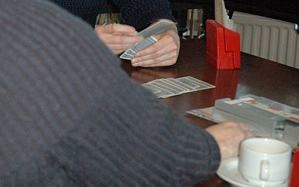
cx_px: 149
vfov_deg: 9.3
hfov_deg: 15.0
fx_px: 1133
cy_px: -11
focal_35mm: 139
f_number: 5
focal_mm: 60
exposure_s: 1/60
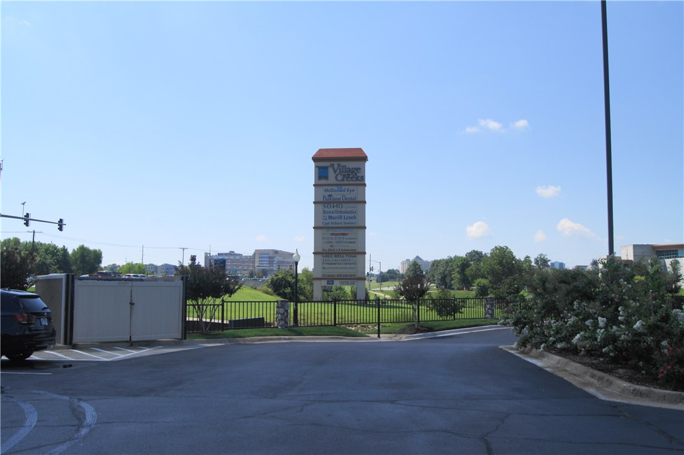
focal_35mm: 33
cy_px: 228
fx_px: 627
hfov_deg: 57.3
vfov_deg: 39.9
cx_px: 342
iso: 100
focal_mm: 22
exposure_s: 1/500
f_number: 8
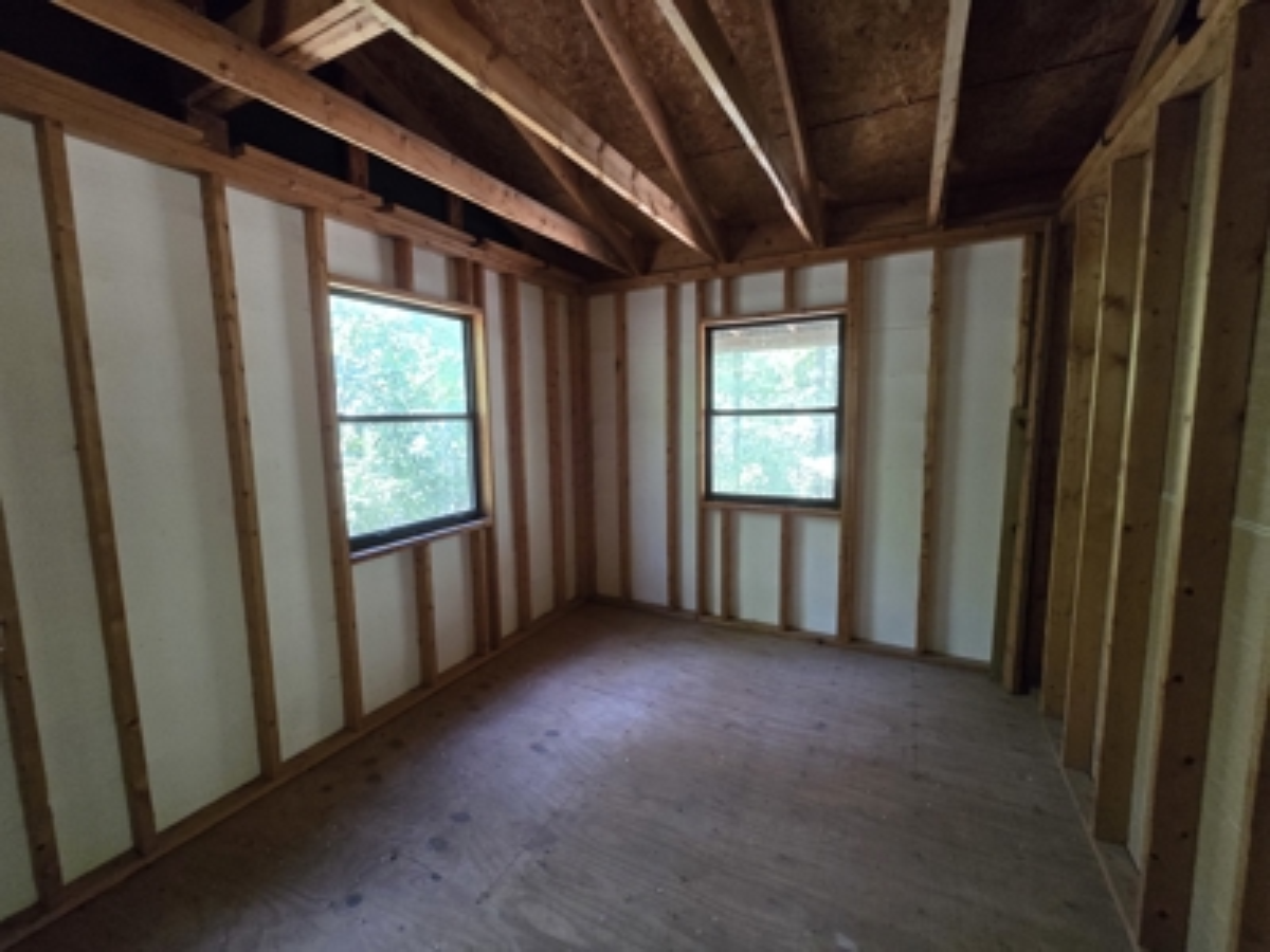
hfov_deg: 106.2
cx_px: 635
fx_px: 477
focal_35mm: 13
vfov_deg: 89.9
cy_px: 476
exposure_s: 1/60
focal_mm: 2.2
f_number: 2.2
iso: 1000
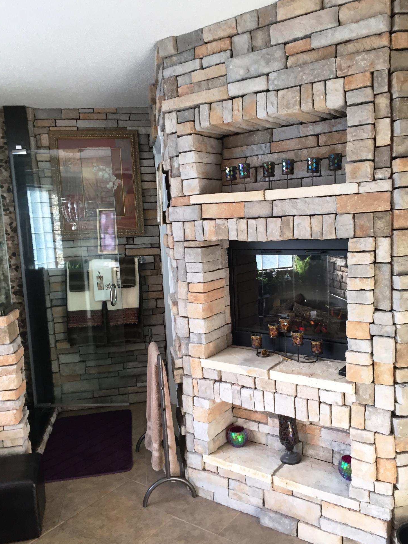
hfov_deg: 46.8
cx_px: 209
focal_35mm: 30
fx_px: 471
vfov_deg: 60.0
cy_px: 279
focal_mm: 4.15
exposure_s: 1/30
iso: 32
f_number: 2.2
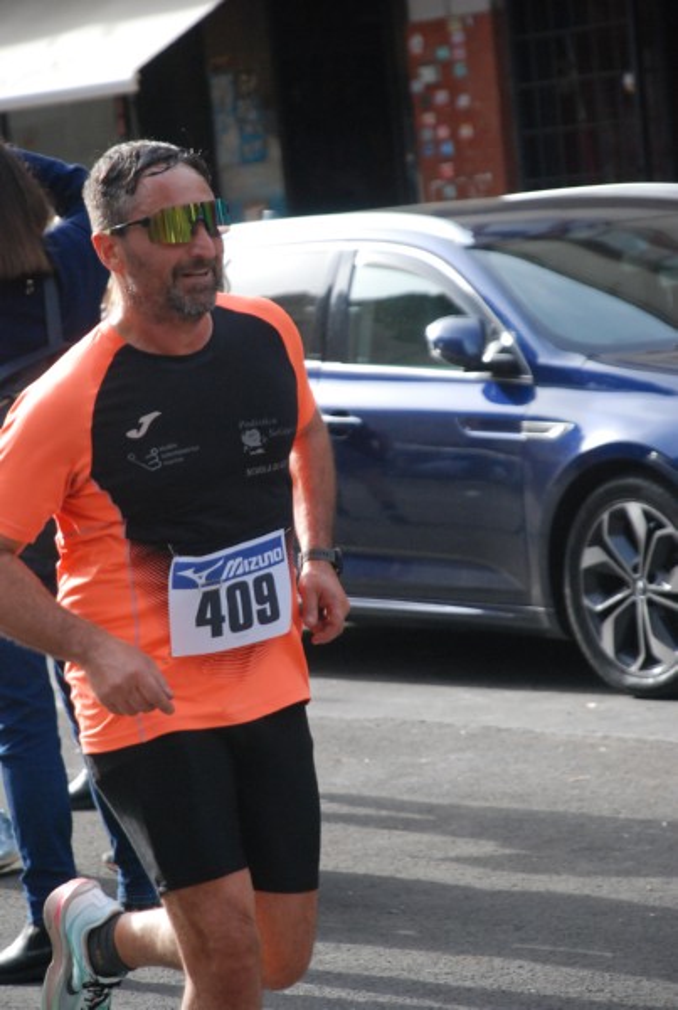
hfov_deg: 7.7
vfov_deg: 11.4
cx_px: 339
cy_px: 505
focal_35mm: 180
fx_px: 5058
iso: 1000
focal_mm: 120
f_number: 5.6
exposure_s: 1/640
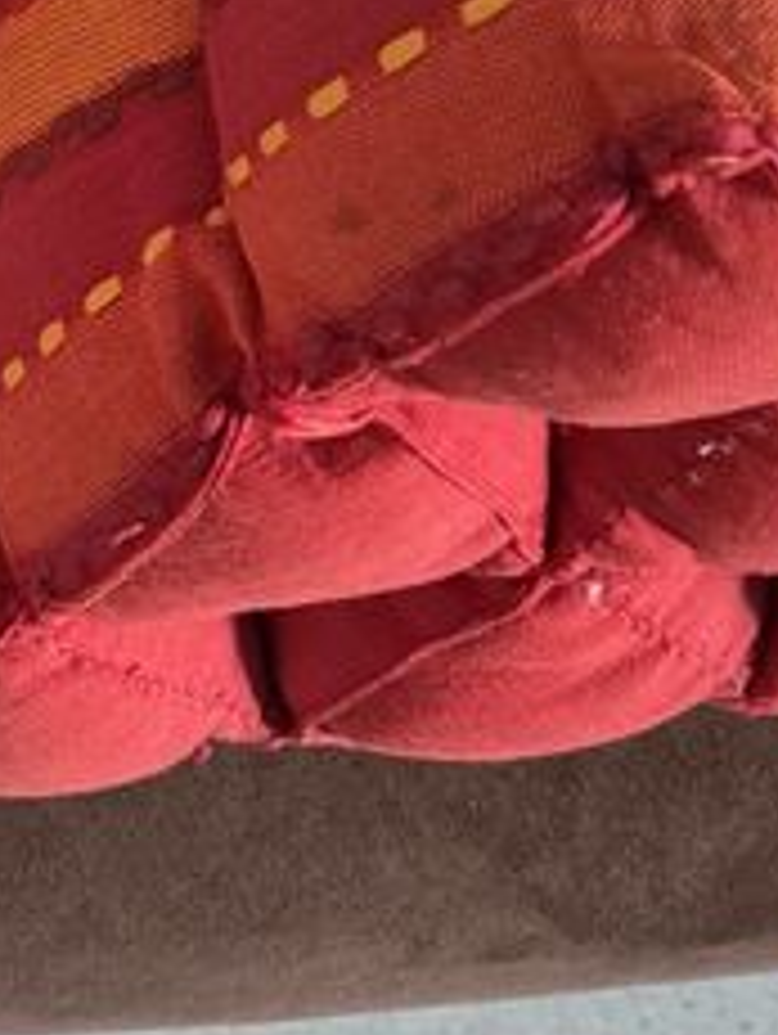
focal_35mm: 100
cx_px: -279
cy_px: -225
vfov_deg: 18.5
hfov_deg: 14.1
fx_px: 2991
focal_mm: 5.4
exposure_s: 1/50
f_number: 1.8
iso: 2000
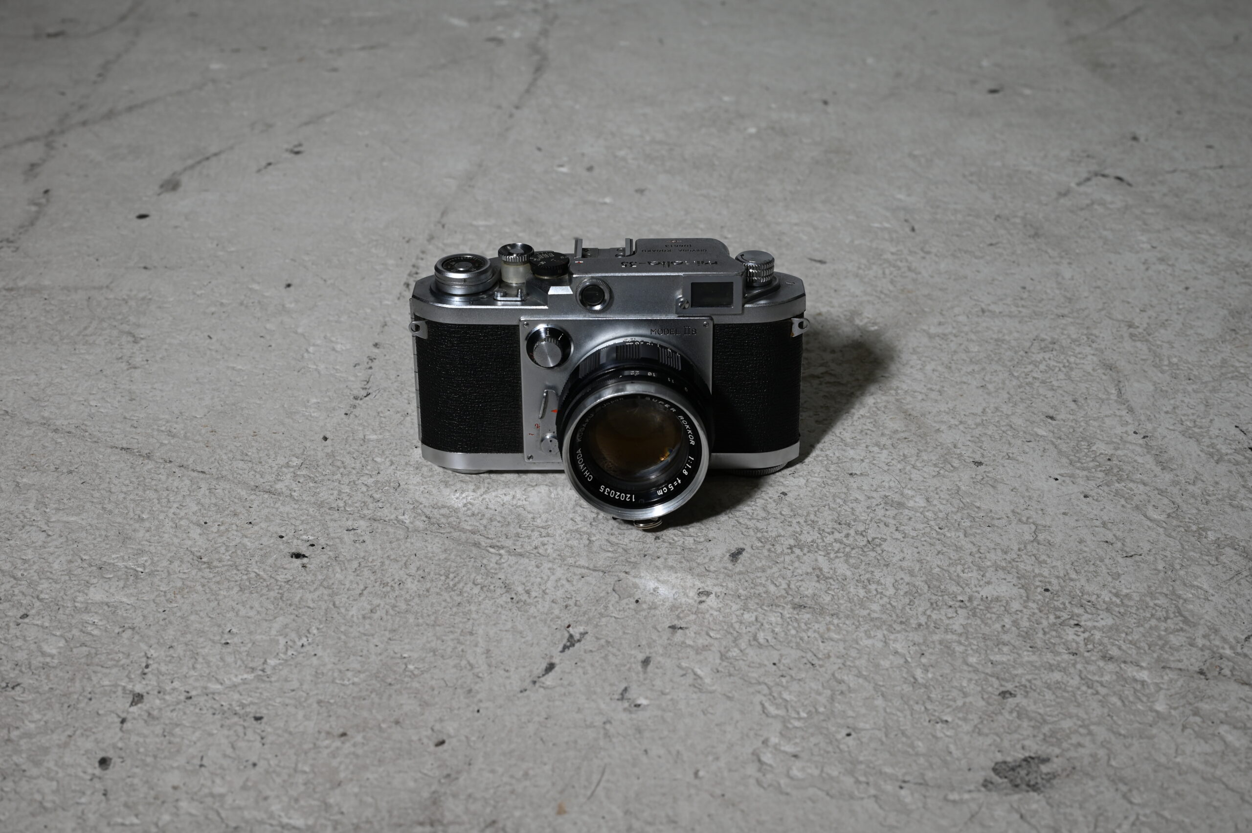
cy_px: 416
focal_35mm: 50
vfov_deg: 27.0
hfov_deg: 39.6
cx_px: 626
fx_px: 1738
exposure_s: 1/60
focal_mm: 50
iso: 220
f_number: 10
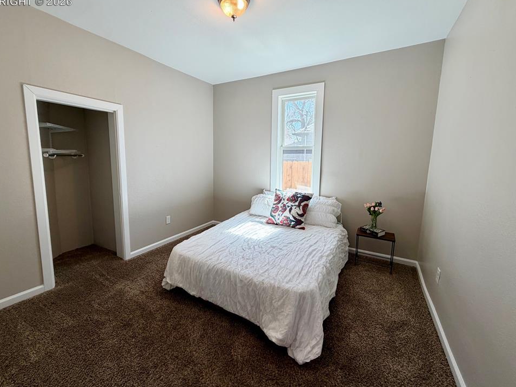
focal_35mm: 15
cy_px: 183
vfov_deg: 81.7
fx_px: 224
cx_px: 243
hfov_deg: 98.1
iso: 80
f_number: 2.2
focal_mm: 2.22
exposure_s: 1/120
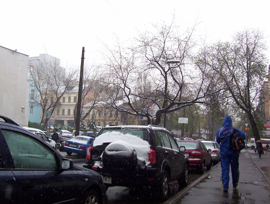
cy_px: 102
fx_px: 336
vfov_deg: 33.7
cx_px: 135
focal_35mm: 43
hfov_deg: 43.8
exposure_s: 1/280
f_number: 2.73
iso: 100
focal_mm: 5.77
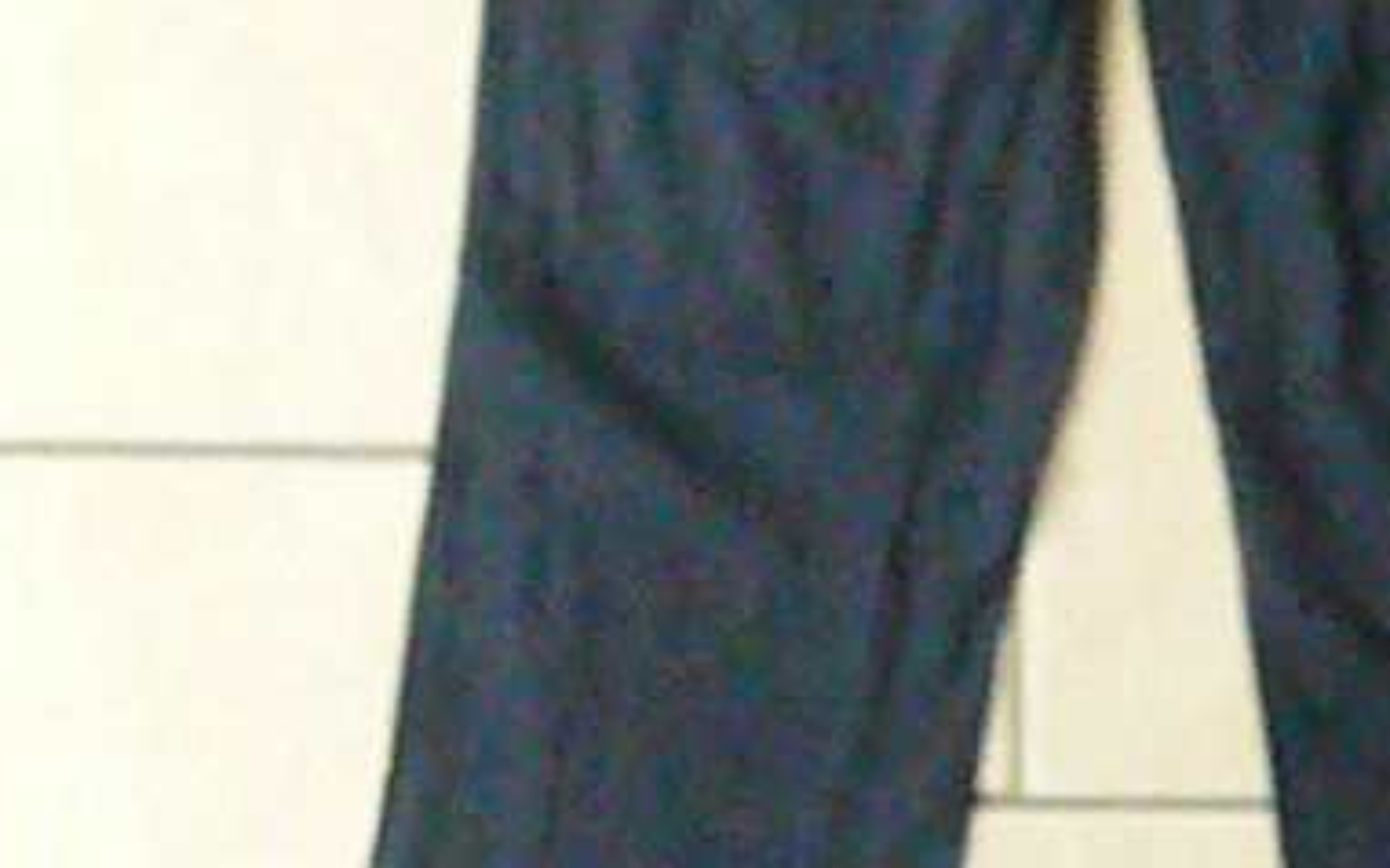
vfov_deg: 10.6
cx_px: 1149
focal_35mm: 117
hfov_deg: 17.6
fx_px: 4432
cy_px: -631
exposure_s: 1/125
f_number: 10
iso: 3200
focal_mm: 6.9
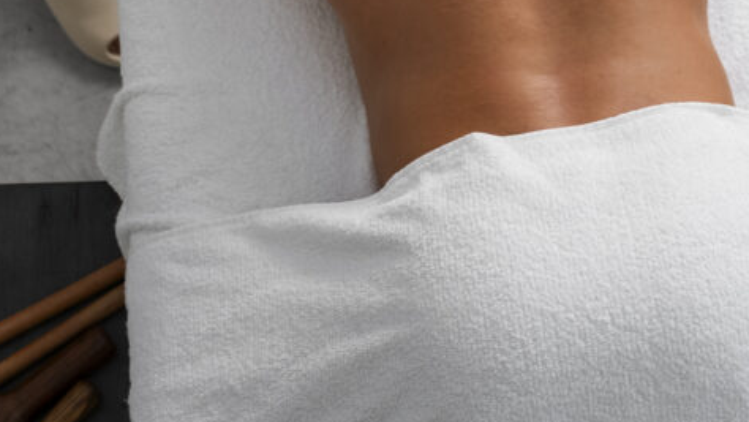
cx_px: 315
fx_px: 2384
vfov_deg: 9.8
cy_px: -187
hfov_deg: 17.8
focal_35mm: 120
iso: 640
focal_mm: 35
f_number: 2
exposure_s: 1/400
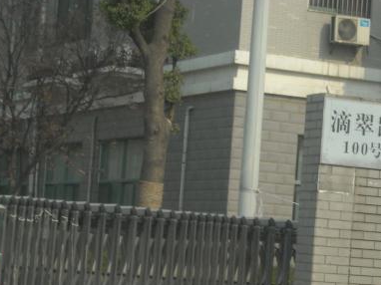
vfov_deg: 9.0
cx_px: 287
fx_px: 1815
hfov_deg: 12.0
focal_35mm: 165
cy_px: 219
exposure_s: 1/250
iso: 95
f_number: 4.7
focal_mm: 17.1
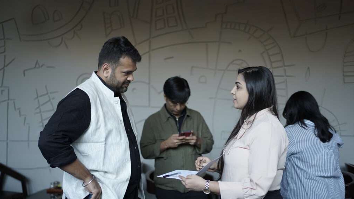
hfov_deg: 54.0
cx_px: 177
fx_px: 347
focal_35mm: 37
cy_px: 97
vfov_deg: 32.0
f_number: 1.8
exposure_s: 1/125
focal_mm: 35
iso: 500
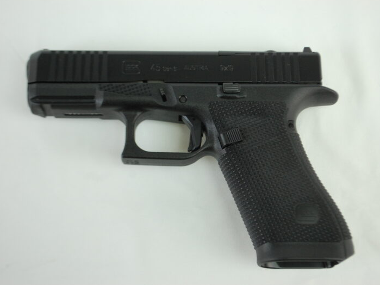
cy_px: 141
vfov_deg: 22.2
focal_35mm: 66
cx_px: 196
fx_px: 724
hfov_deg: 29.4
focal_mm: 40
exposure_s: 1/30
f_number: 5.3
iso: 560
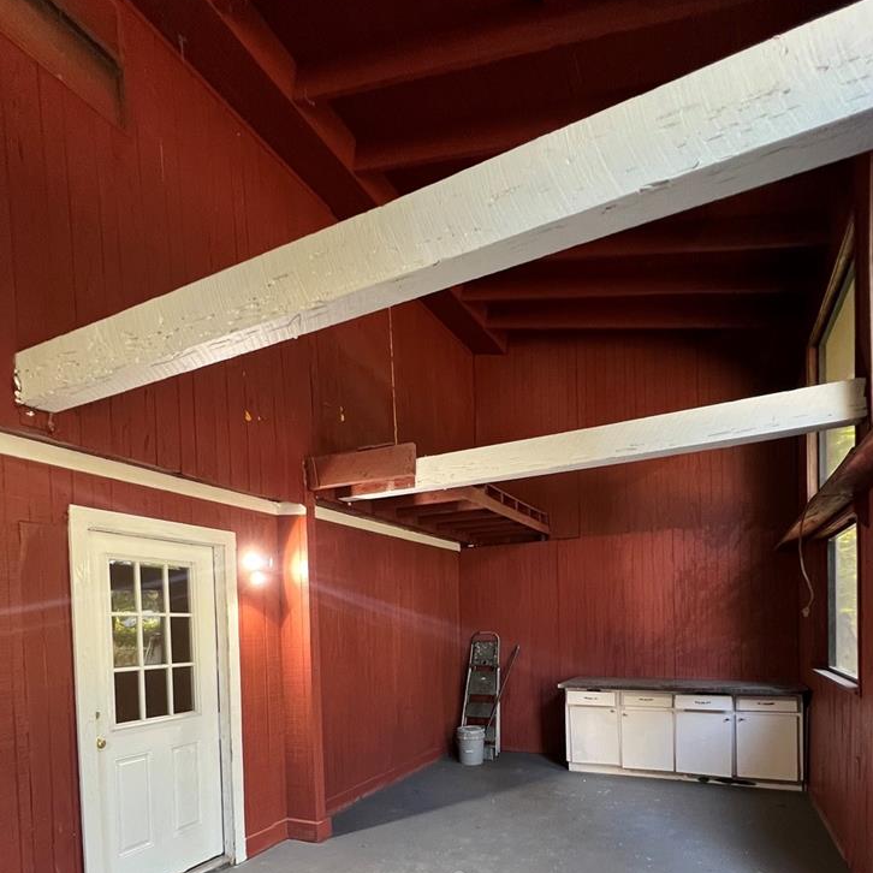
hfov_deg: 77.7
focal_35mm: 19
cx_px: 435
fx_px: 542
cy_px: 647
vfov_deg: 72.7
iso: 200
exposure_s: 1/60
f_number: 1.8
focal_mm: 1.57
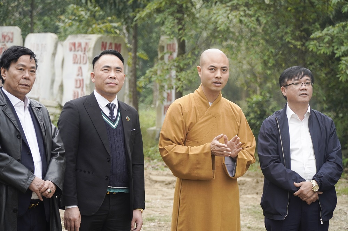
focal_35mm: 135
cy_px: 116
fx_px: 1304
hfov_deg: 15.2
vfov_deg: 10.2
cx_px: 174
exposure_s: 1/200
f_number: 4.5
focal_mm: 90
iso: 250
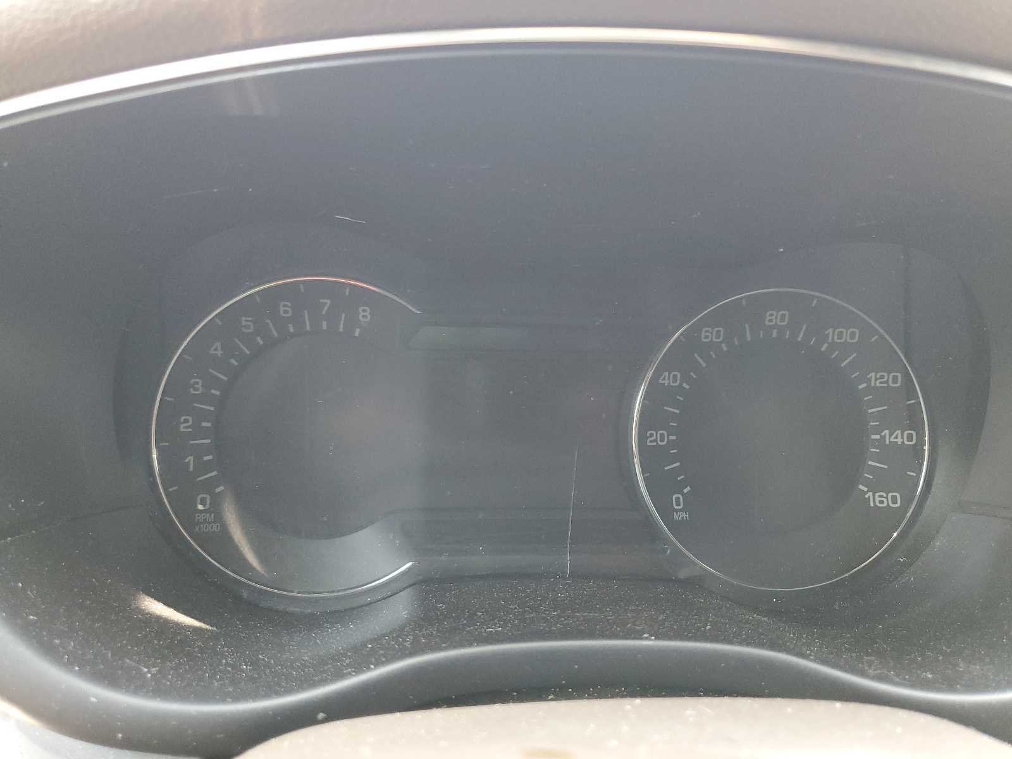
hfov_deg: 67.3
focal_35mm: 26
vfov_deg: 53.1
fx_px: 760
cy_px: 380
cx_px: 506
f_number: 1.5
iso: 147
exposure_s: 1/50
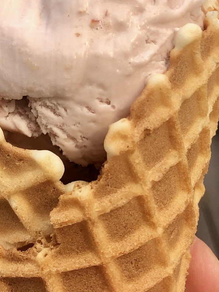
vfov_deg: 25.5
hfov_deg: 20.1
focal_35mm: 73
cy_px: 5
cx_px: 77
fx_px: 616
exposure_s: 1/467
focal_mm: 3.99
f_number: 1.8
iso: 20
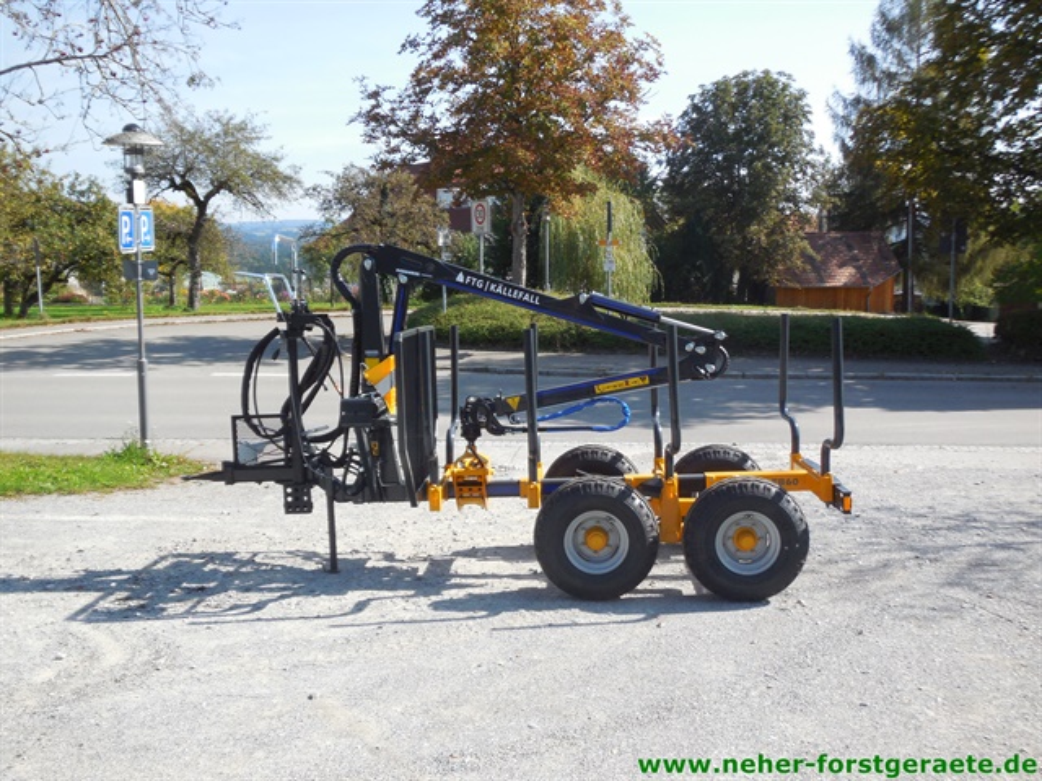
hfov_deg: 46.8
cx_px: 521
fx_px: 1204
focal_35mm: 40
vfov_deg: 36.0
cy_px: 390
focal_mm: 7.1
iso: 125
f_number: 3.6
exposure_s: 1/640
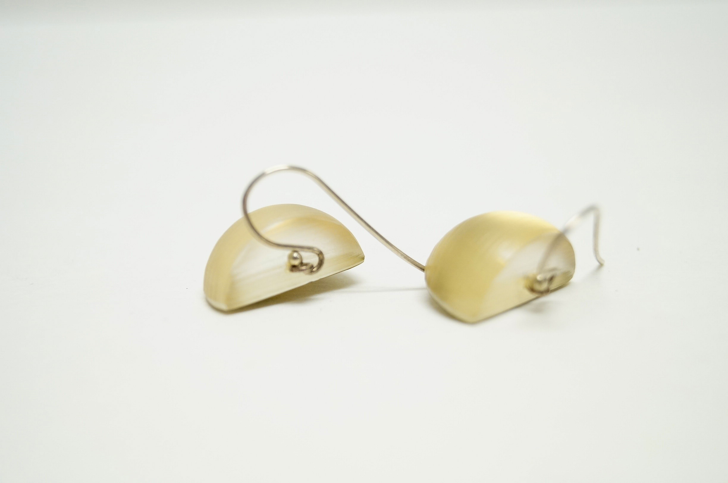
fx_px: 1060
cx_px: 364
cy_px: 242
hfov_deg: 37.9
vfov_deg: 25.7
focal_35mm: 52
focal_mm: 35
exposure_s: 1/60
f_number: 5
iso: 640
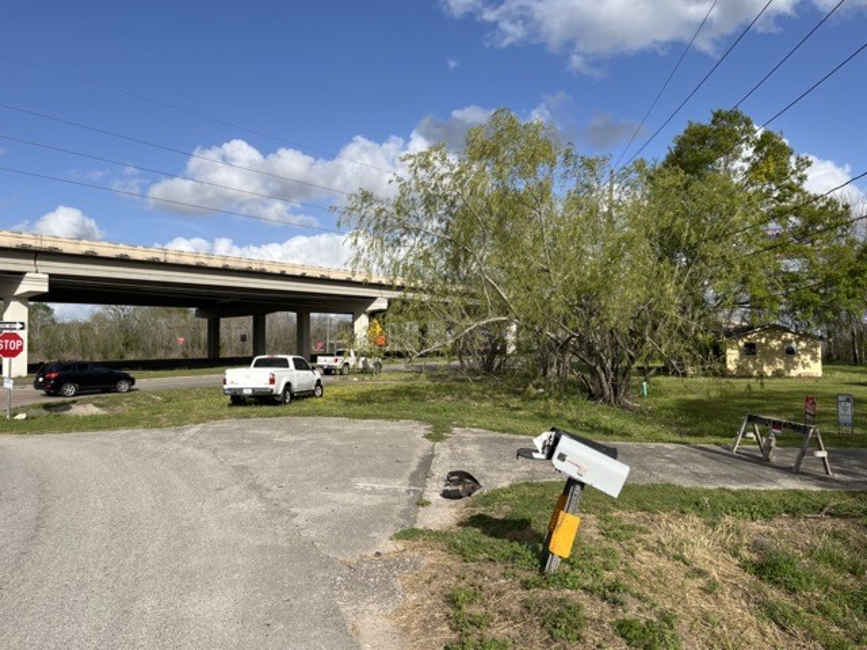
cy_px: 325
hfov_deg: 67.3
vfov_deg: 53.1
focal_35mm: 26
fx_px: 651
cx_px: 434
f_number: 1.6
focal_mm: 5.1
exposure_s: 1/4651
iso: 50
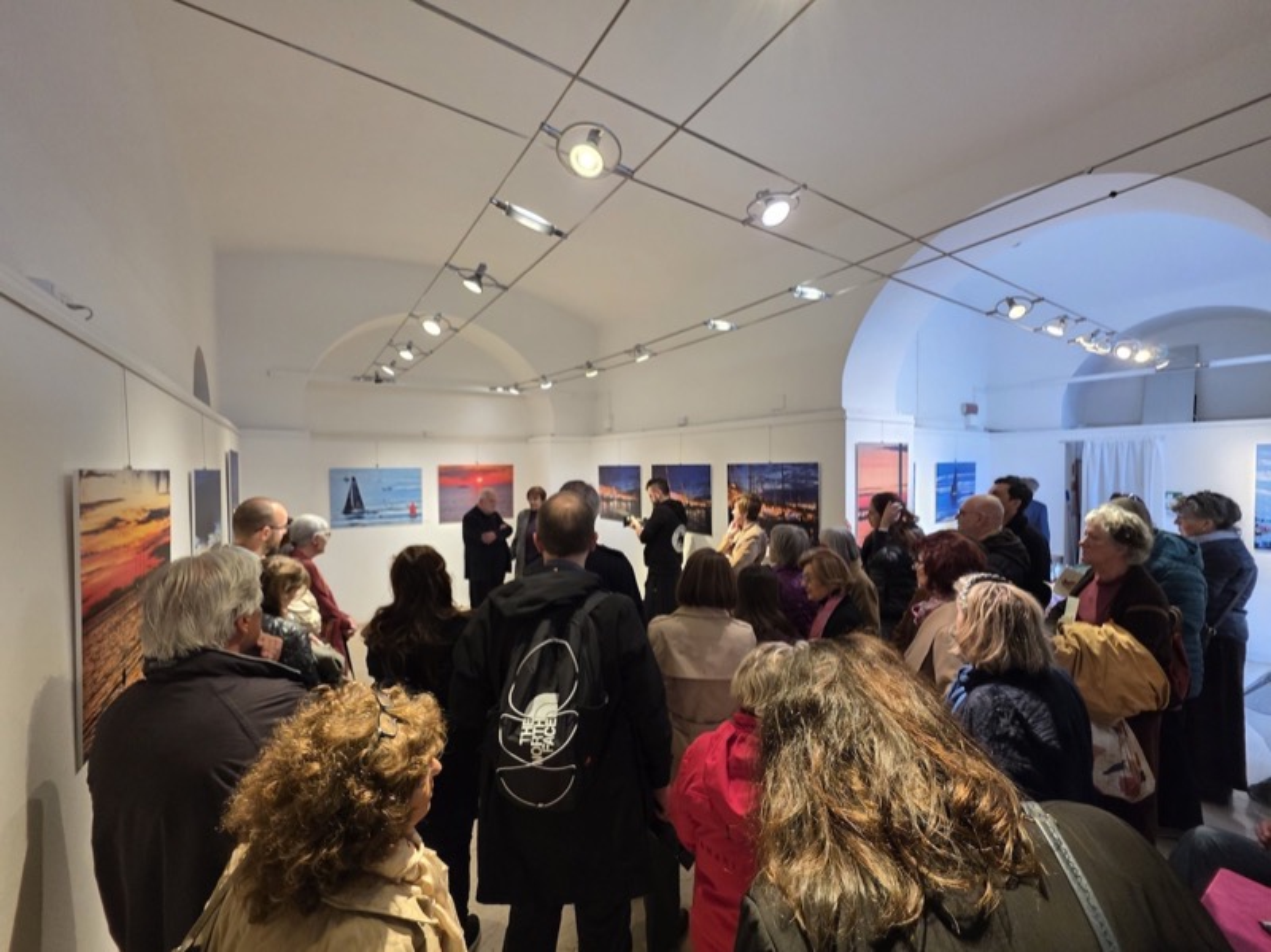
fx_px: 477
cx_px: 636
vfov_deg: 89.9
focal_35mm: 13
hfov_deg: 106.2
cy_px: 476
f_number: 1.9
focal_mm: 2.2
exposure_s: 1/100
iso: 320
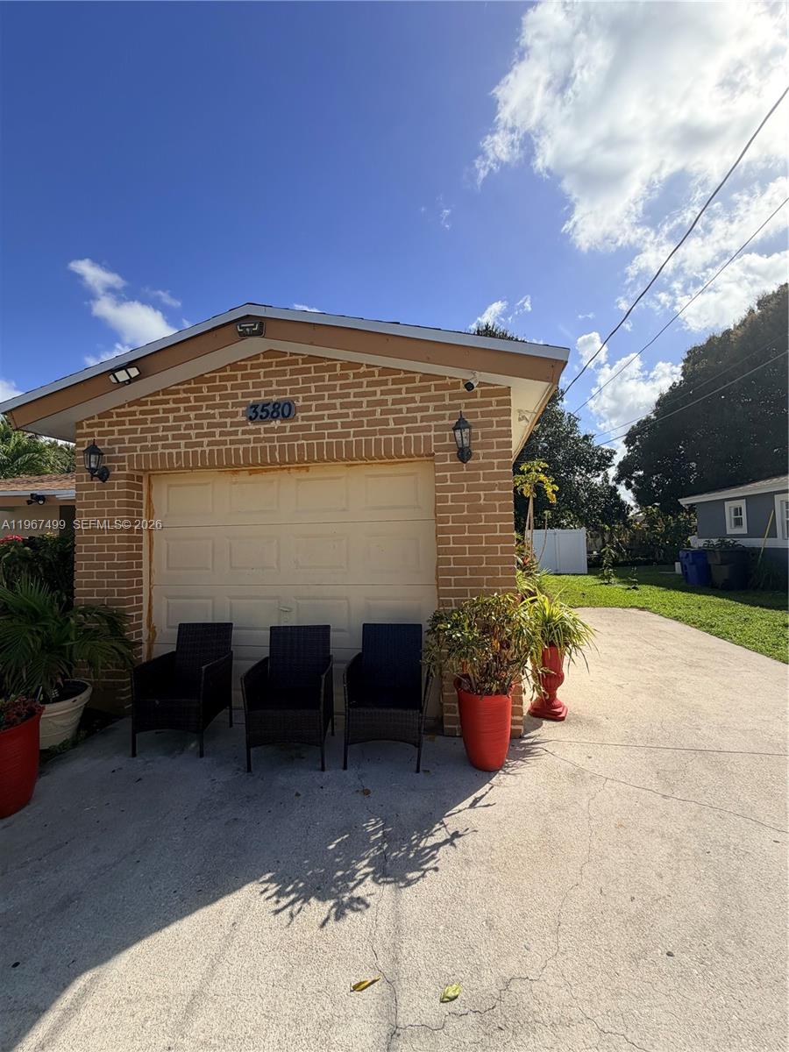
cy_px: 526
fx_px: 425
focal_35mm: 14
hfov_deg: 85.7
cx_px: 394
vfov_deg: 102.1
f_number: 2.2
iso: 25
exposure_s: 1/1211
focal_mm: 2.22
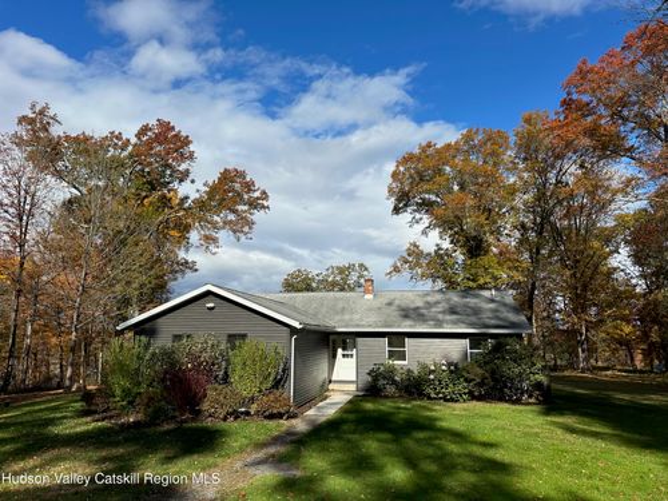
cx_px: 334
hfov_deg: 71.6
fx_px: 463
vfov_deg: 56.8
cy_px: 250
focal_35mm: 24
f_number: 1.78
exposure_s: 1/5848
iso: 80
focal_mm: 6.86
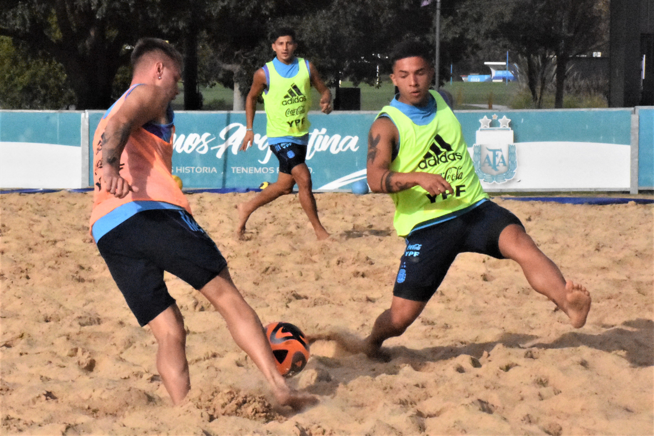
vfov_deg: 13.0
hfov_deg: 19.5
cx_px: 327
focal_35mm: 105
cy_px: 218
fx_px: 1907
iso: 16000
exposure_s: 1/4000
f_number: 32
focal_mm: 70
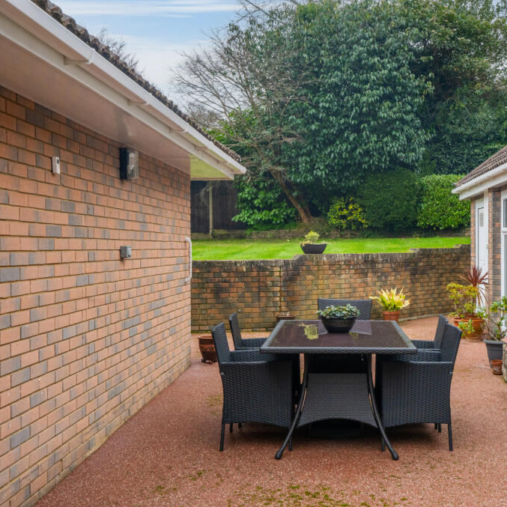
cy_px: 254
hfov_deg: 37.0
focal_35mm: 45
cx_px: 353
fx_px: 746
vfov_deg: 37.6
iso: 800
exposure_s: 1/125
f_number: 11
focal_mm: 35
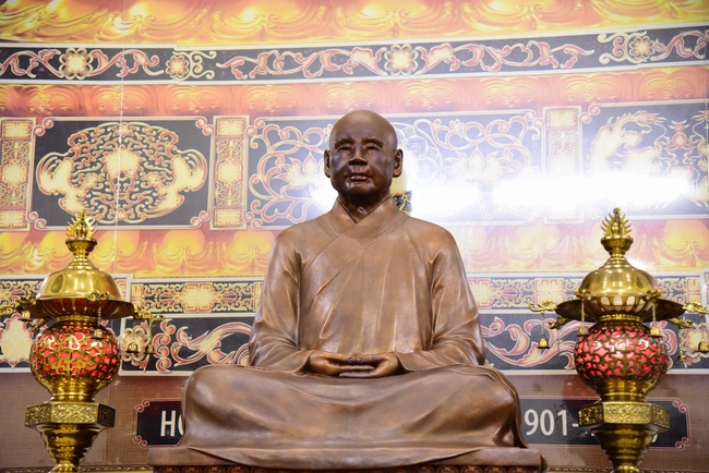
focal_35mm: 75
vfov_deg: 18.2
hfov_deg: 27.0
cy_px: 236
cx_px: 354
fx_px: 1478
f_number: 4
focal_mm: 75
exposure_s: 1/125
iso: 8000
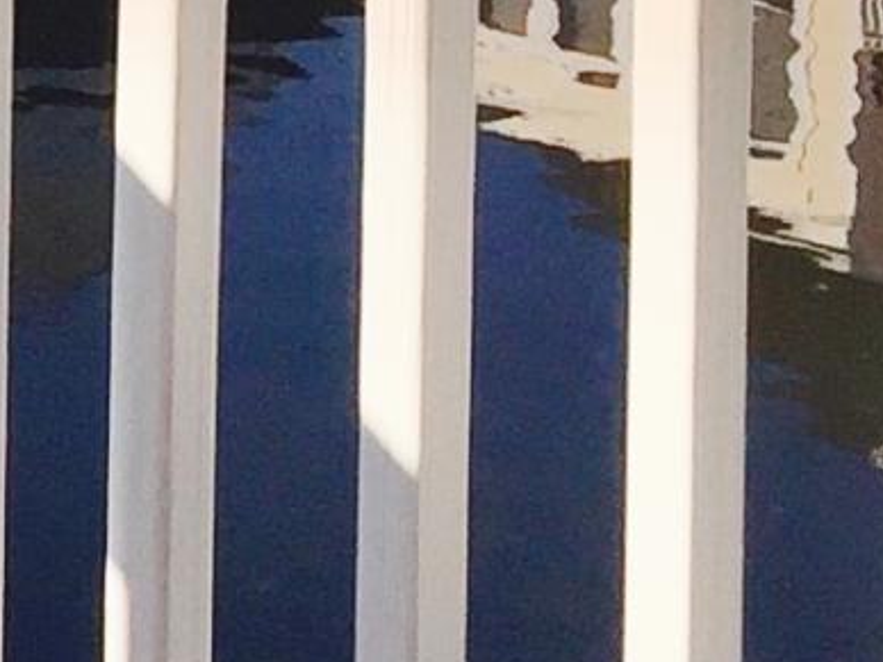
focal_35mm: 224
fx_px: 5714
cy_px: -682
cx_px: -1702
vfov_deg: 6.4
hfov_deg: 7.8
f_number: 2.2
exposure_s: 1/2326
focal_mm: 4.15
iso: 32
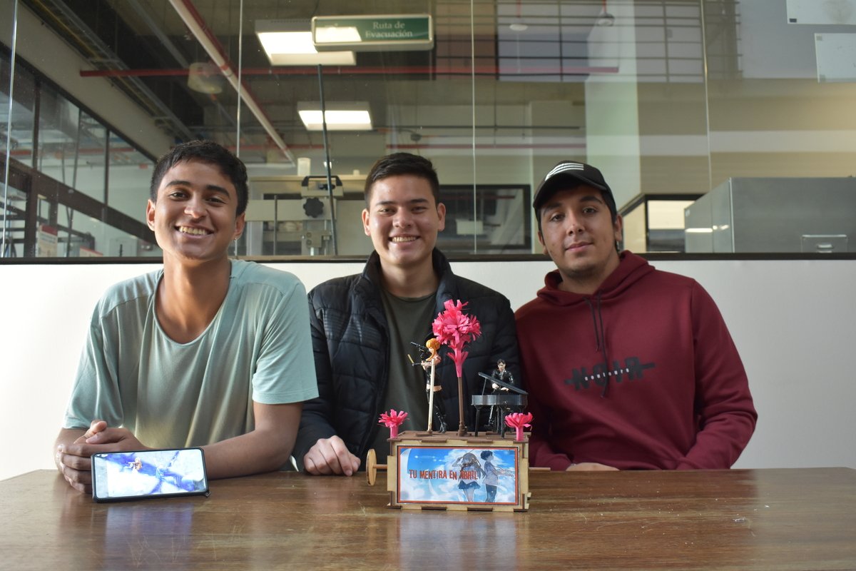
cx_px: 428
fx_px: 856
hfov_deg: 53.1
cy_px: 286
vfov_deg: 36.9
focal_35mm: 36
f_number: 5
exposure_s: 1/100
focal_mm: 24
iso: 800
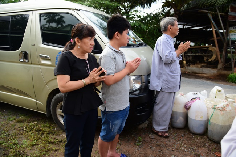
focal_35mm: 24
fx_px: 157
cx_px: 118
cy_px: 78
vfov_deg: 53.2
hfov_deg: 73.7
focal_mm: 24
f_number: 4
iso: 320
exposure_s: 1/640
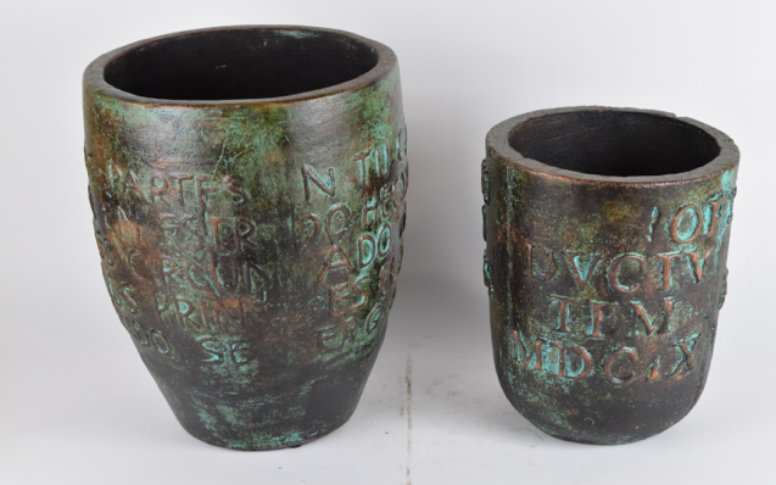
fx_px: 1787
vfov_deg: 15.4
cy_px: 238
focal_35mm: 85
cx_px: 389
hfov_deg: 24.5
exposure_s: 1/125
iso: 800
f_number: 9
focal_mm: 55
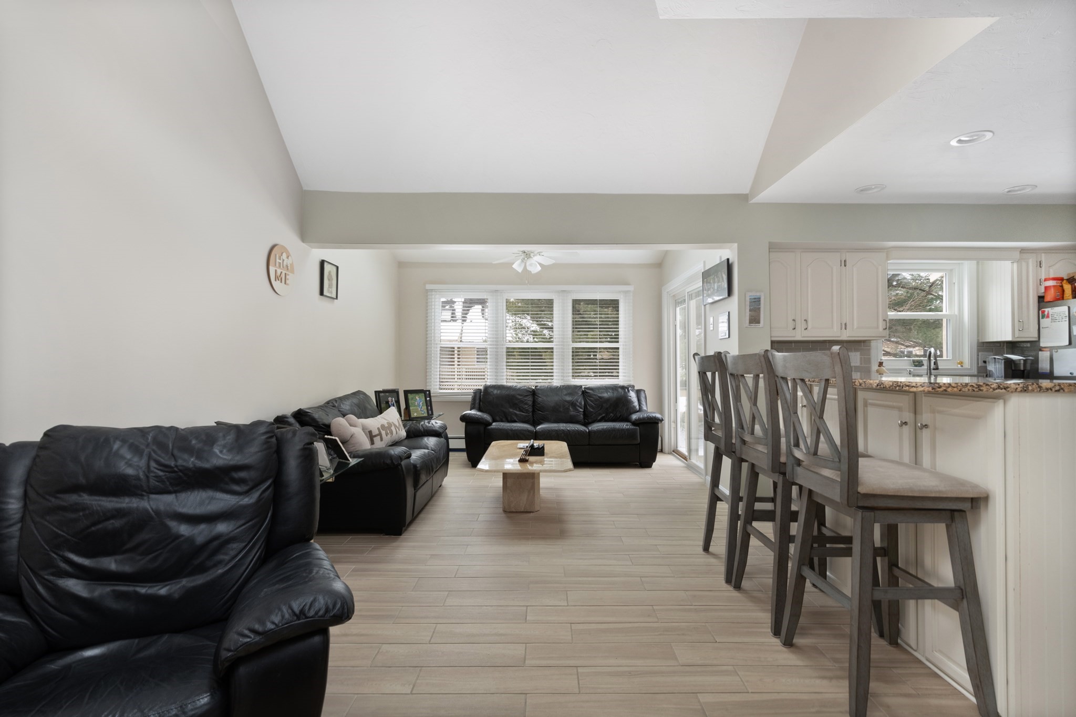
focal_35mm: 16
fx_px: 493
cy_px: 358
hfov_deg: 95.0
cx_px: 538
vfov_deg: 72.0
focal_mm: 11
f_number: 10
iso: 400
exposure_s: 1
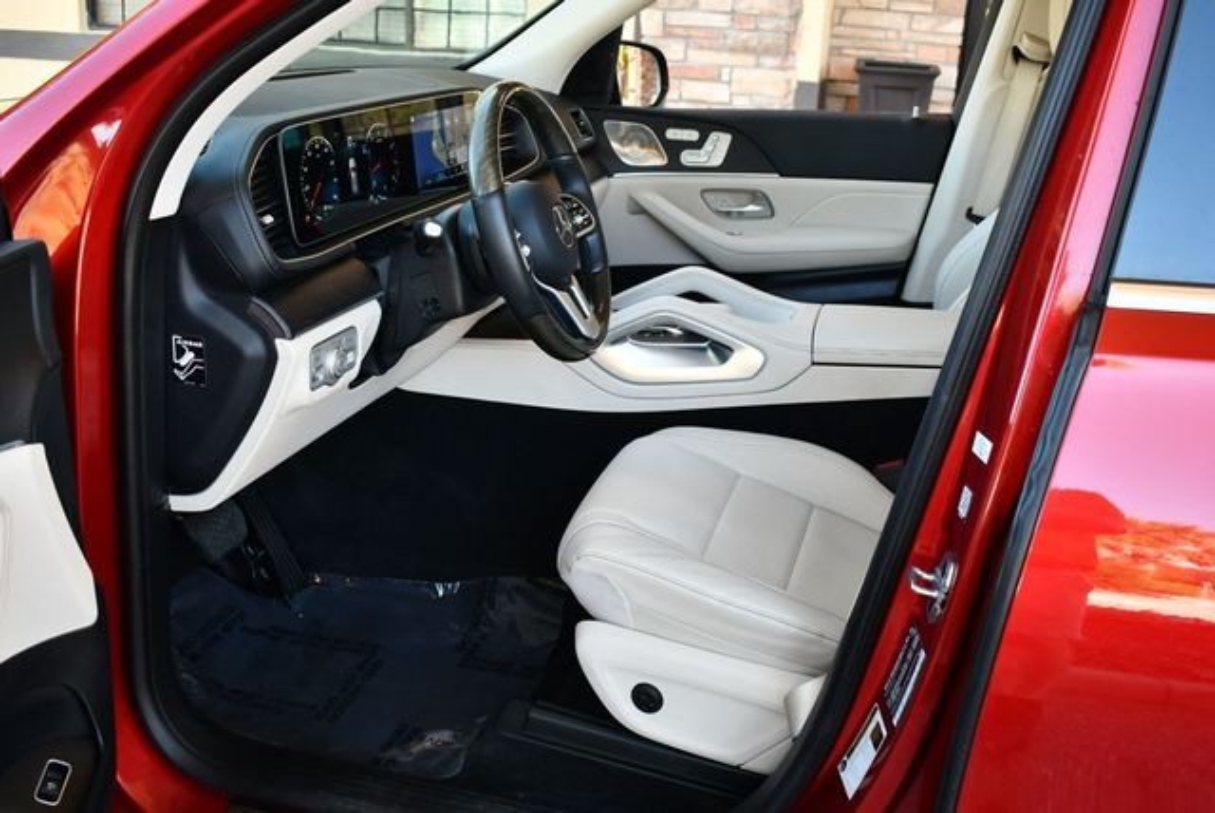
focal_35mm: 36
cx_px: 608
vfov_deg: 36.9
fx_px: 1216
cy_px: 406
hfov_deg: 53.1
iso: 450
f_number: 3.5
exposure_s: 1/250
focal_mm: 18
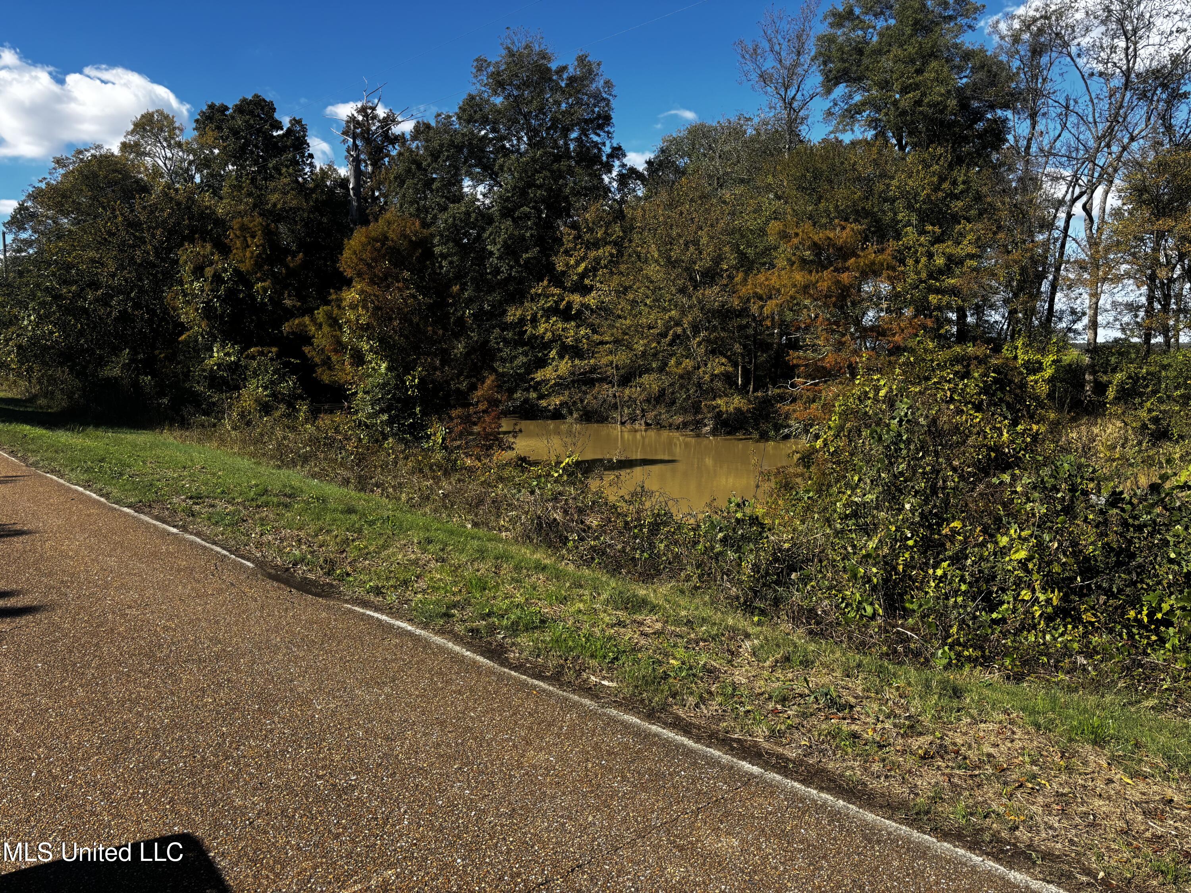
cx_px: 596
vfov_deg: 53.1
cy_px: 446
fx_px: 895
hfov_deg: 67.3
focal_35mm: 26
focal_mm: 5.96
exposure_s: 1/1912
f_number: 1.6
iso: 50
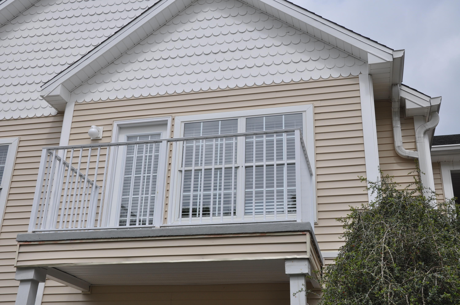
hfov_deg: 46.5
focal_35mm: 42
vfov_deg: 31.8
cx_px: 230
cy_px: 152
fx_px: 536
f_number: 8
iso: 200
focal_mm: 28
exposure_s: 1/250
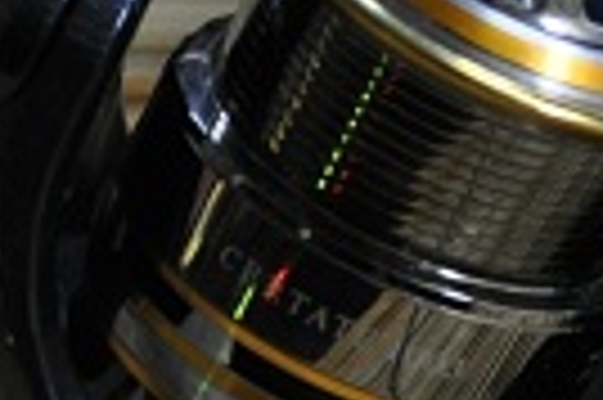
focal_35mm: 273
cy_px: 283
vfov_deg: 5.0
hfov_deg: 7.4
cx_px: 927
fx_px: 4567
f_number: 5
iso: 800
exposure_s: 1/30
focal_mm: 38
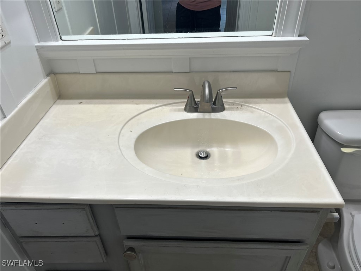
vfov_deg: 53.1
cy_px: 136
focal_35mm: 26
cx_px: 180
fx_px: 271
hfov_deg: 67.3
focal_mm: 5.7
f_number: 1.5
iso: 32
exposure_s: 1/149
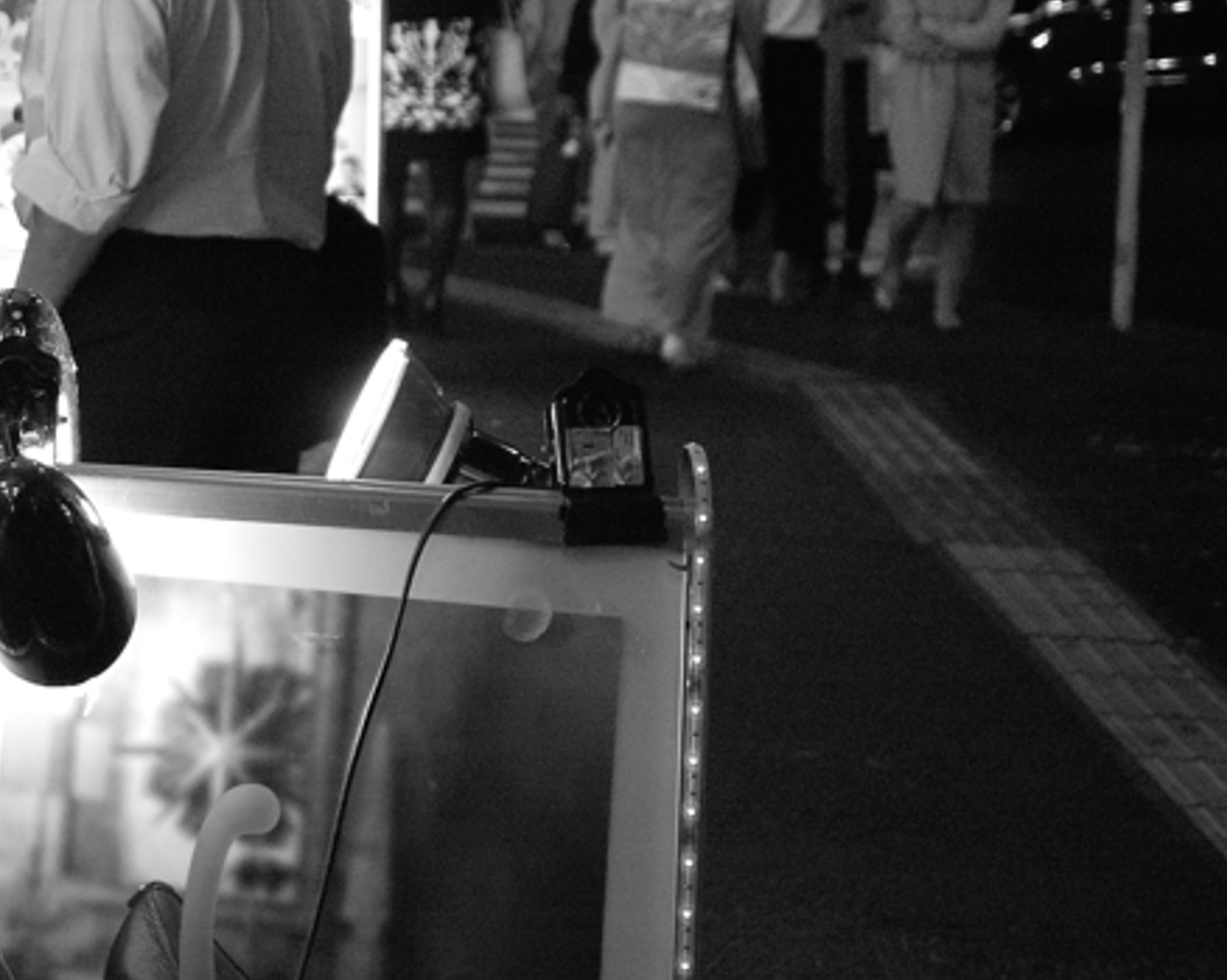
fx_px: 3267
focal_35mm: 90
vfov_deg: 16.8
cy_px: 78
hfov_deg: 20.2
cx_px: -171
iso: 800
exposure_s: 1/125
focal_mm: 24.2
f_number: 2.8
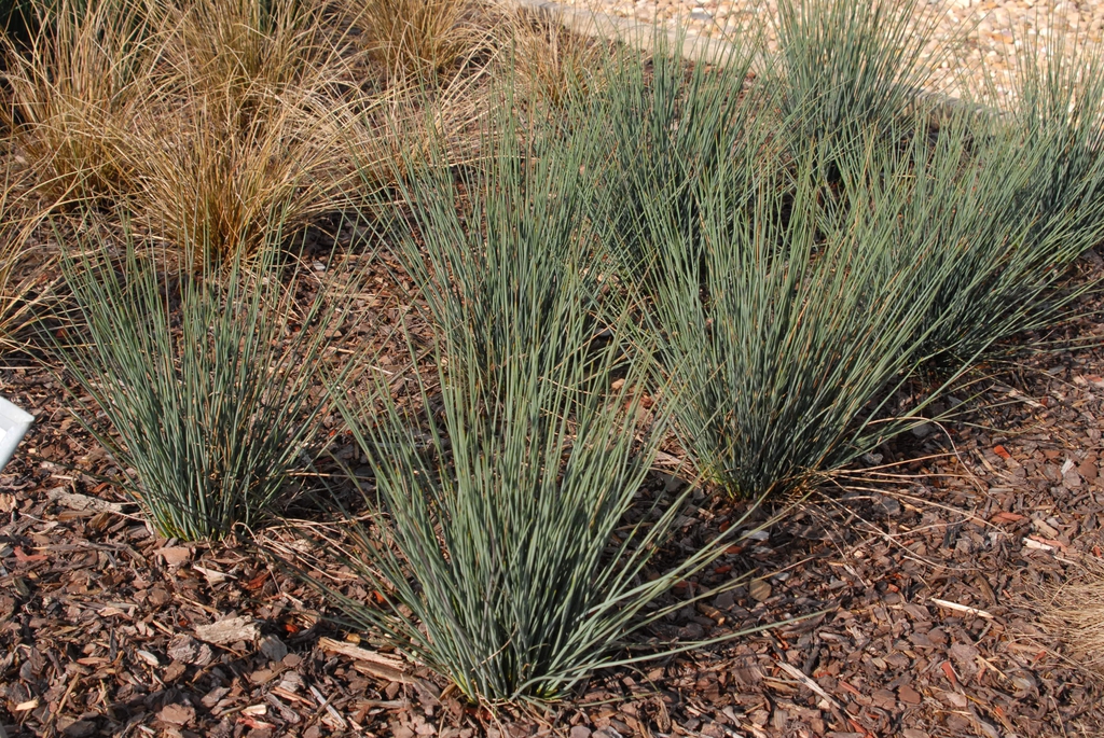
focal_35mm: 42
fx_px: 1289
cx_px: 552
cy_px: 369
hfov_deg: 46.4
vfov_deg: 32.0
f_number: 9
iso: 400
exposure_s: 1/320
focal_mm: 28
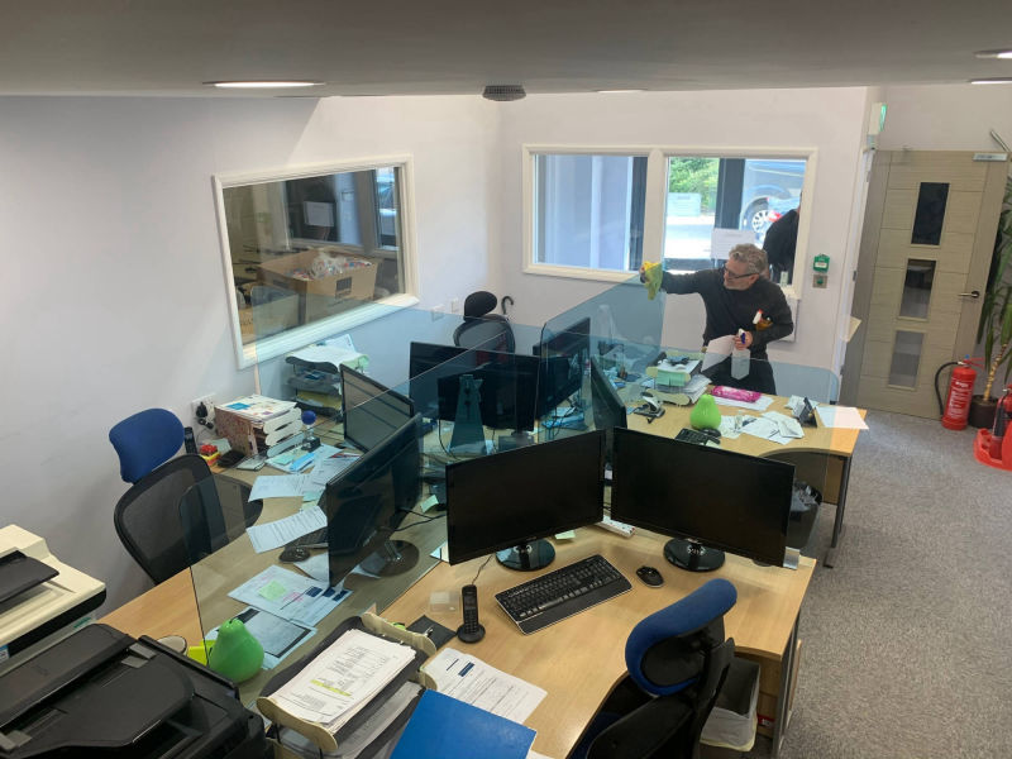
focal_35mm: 26
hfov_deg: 67.3
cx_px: 506
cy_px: 380
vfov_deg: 53.1
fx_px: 760
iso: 64
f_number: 1.8
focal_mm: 4.25
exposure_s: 1/100
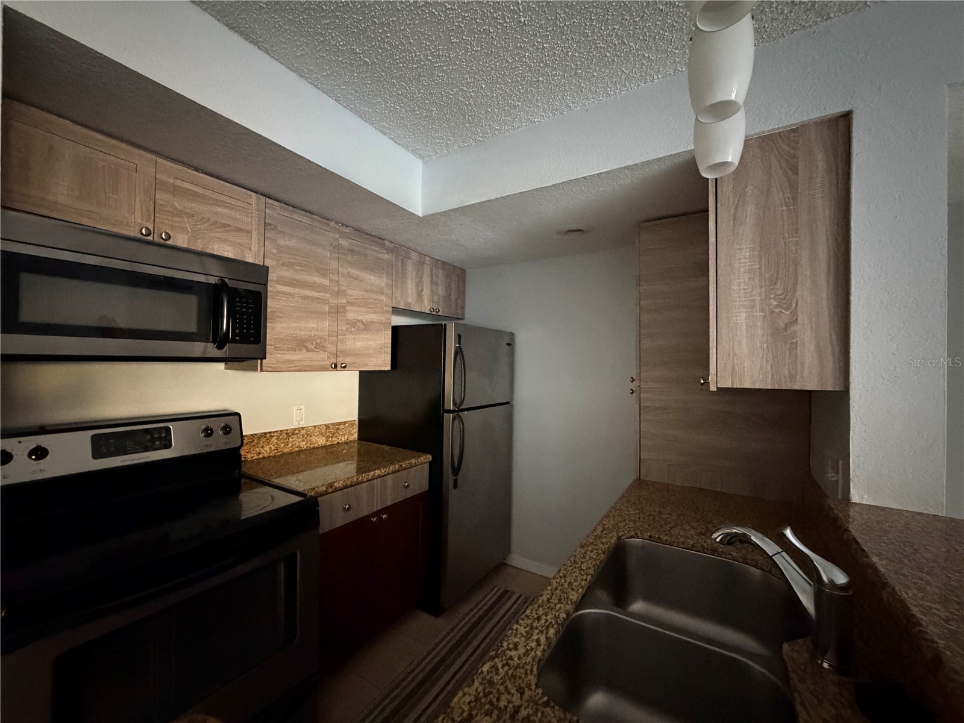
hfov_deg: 102.1
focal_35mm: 14
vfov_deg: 85.7
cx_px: 482
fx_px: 390
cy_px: 362
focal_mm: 2.22
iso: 1600
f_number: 2.2
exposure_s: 1/31
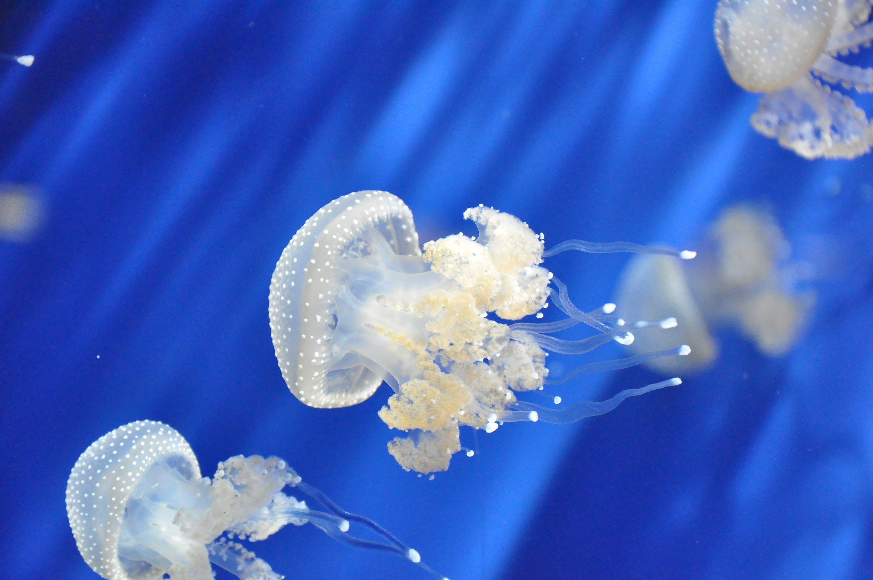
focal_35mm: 135
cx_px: 436
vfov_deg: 10.1
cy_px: 290
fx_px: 3270
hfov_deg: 15.2
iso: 3200
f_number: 5.6
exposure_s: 1/80
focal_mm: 90
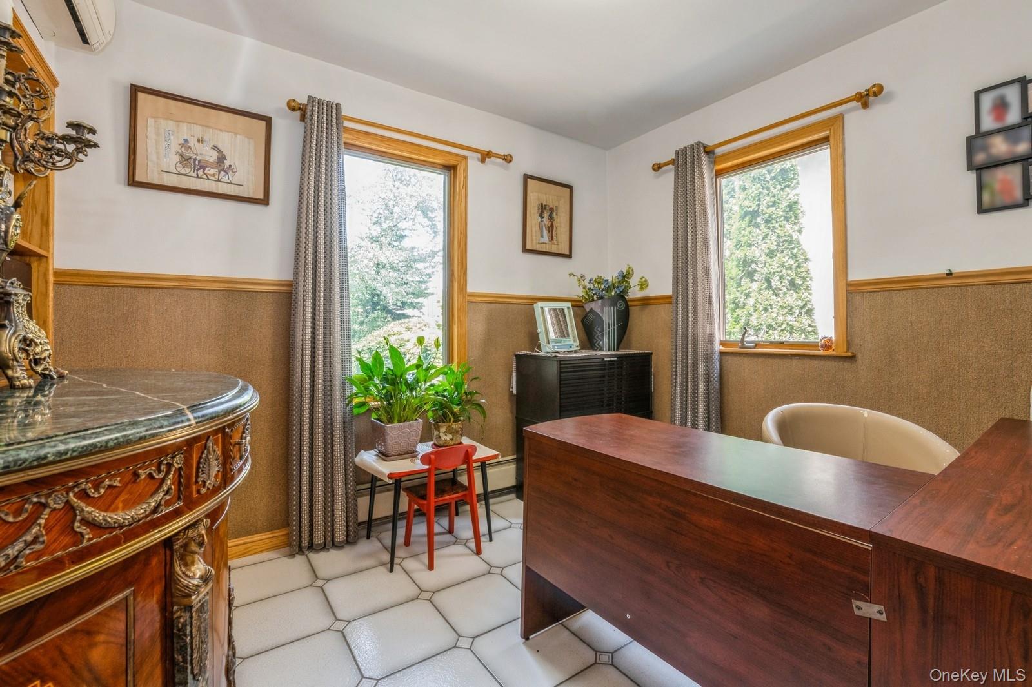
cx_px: 516
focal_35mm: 15
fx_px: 430
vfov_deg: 77.3
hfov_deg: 100.4
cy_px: 344
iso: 640
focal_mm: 15
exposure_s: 1/5
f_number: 14
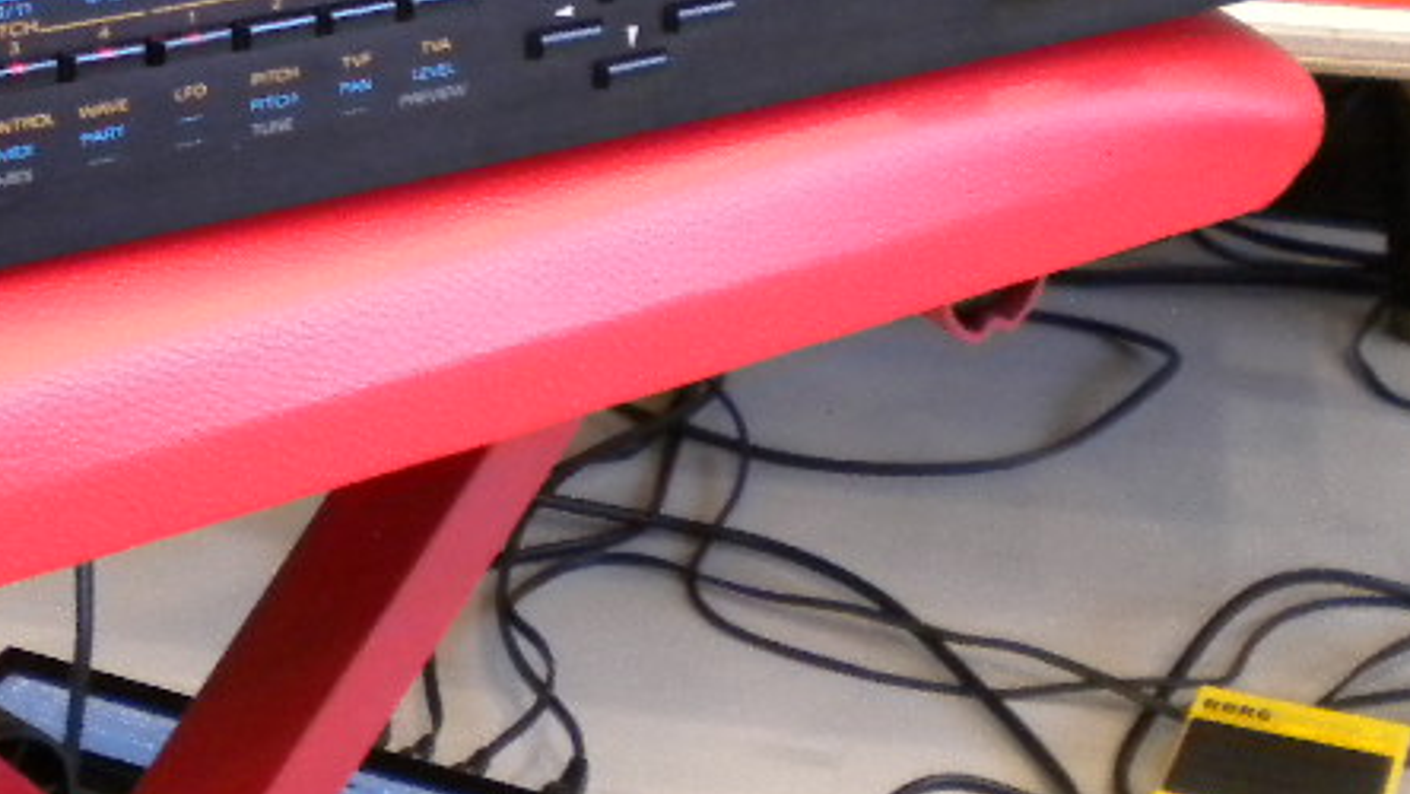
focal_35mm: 88
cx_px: 333
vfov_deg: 13.6
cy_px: -10
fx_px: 3291
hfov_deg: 23.9
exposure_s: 1/8.8
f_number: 3.1
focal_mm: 6.3
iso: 509
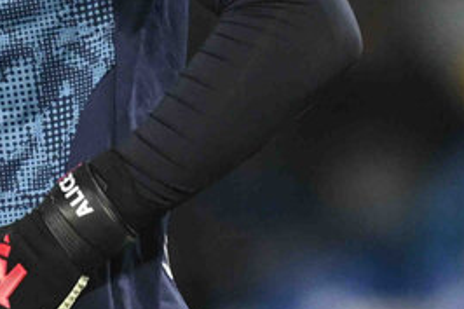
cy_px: -91
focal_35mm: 1733
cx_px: -101
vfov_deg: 0.8
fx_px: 22322
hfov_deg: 1.2
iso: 2500
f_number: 4
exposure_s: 1/1000
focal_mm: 300
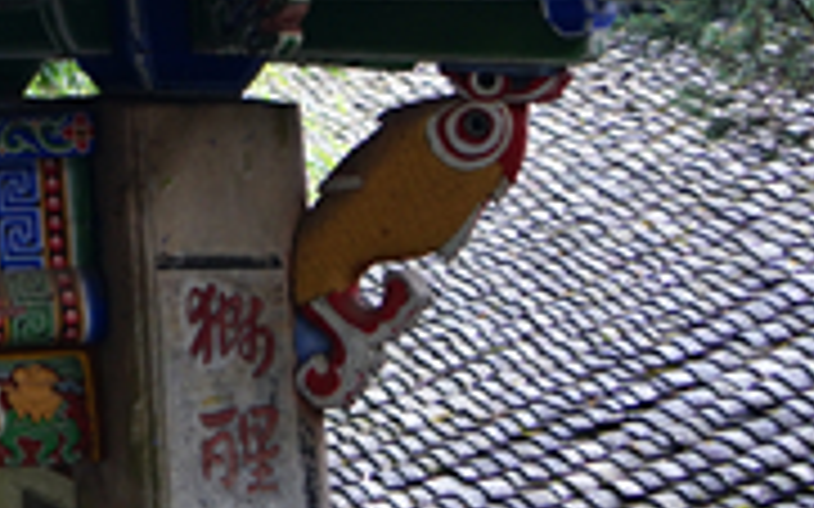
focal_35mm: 118
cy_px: -539
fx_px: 2617
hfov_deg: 14.7
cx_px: -801
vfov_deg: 10.2
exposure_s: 1/60
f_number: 4
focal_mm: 28
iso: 320
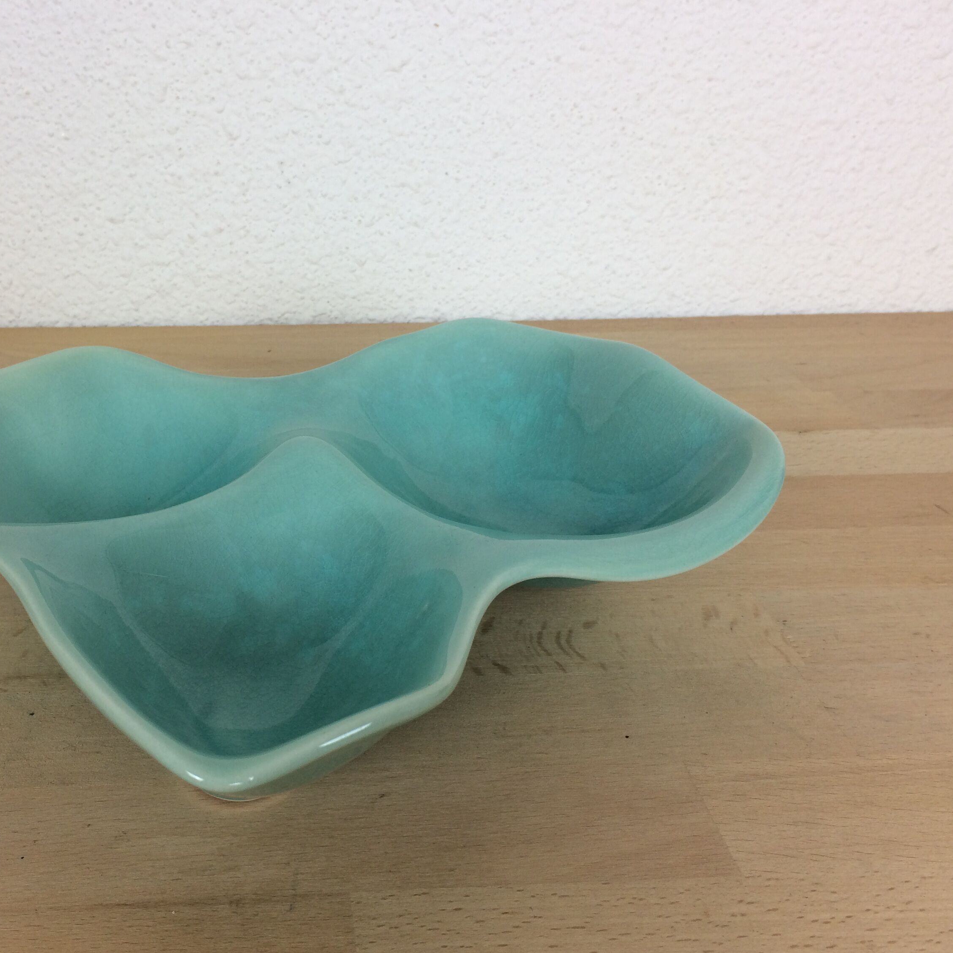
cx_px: 331
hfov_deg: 44.4
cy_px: 494
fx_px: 1152
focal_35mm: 37
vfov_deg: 44.9
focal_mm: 4.15
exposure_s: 1/50
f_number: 2.2
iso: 40
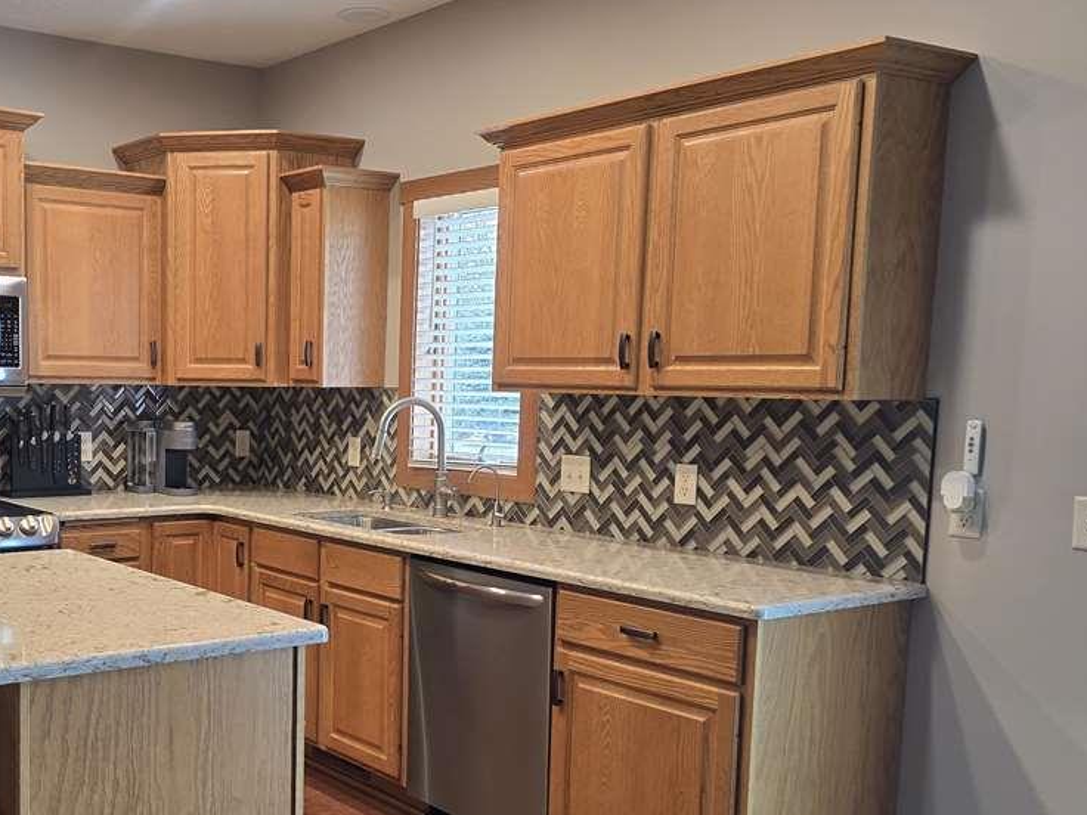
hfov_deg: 44.6
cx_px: 222
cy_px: 508
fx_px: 1256
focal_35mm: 40
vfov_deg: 35.8
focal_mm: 6.3
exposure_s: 1/120
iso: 100
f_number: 1.7
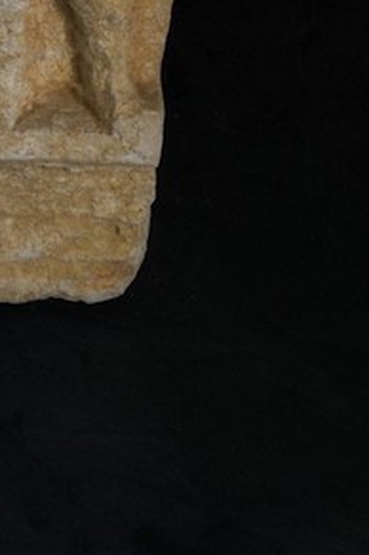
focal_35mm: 192
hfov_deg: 6.8
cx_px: -510
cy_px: -958
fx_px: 2959
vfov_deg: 9.1
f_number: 6.3
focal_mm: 35
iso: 800
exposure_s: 1/50
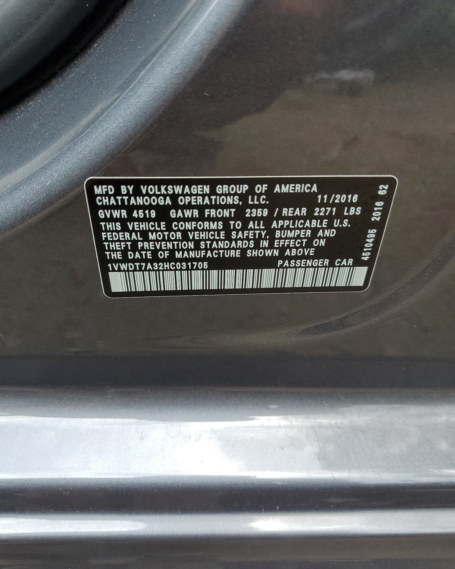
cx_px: 221
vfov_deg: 62.2
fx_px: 471
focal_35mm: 28
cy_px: 297
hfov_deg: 51.5
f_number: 1.5
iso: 50
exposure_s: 1/333
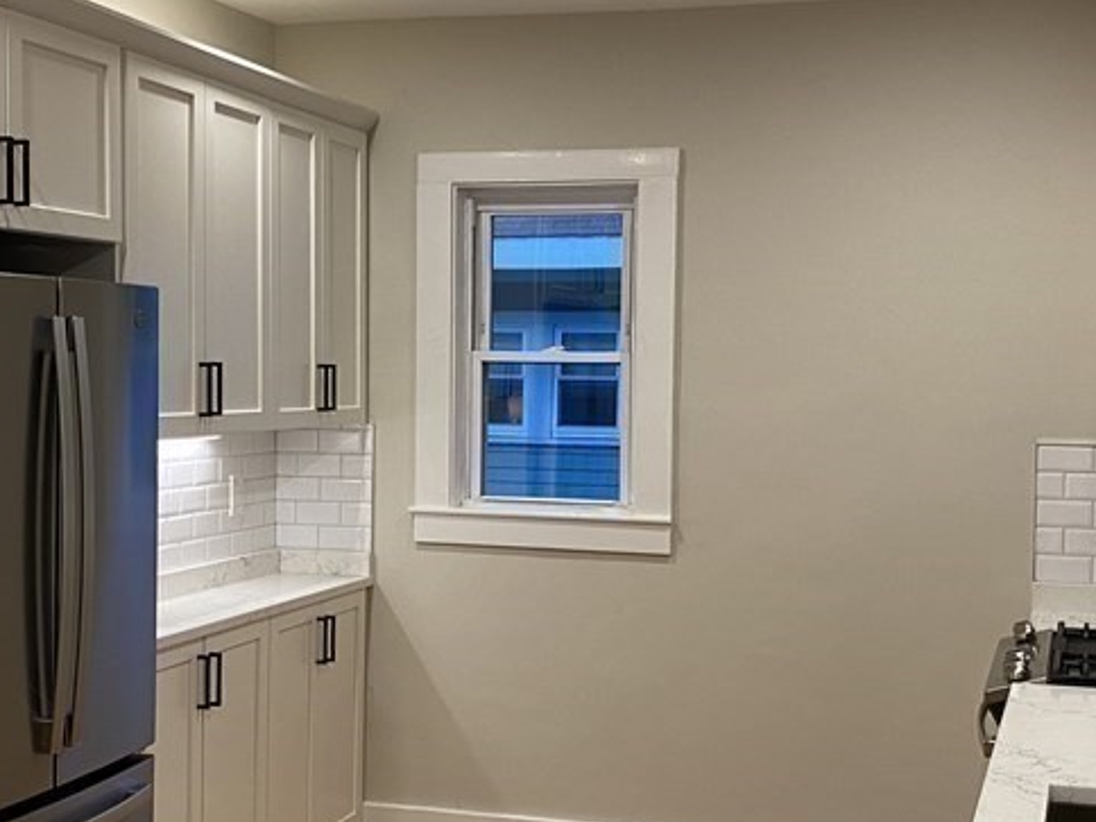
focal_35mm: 55
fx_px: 1741
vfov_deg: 26.5
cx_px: 555
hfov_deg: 34.9
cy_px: 451
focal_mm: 4.25
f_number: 1.8
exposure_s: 1/60
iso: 125
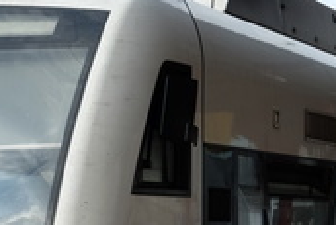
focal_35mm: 161
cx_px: 193
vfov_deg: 8.5
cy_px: 229
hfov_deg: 12.7
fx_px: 1504
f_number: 5.6
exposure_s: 1/250
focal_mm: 23.3
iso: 200
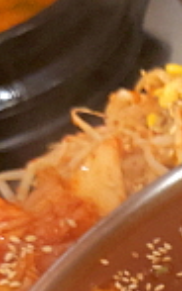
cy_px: 396
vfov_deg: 16.9
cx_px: 313
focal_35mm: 115
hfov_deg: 10.8
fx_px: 912
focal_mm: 4.58
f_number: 2
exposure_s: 1/24
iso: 640
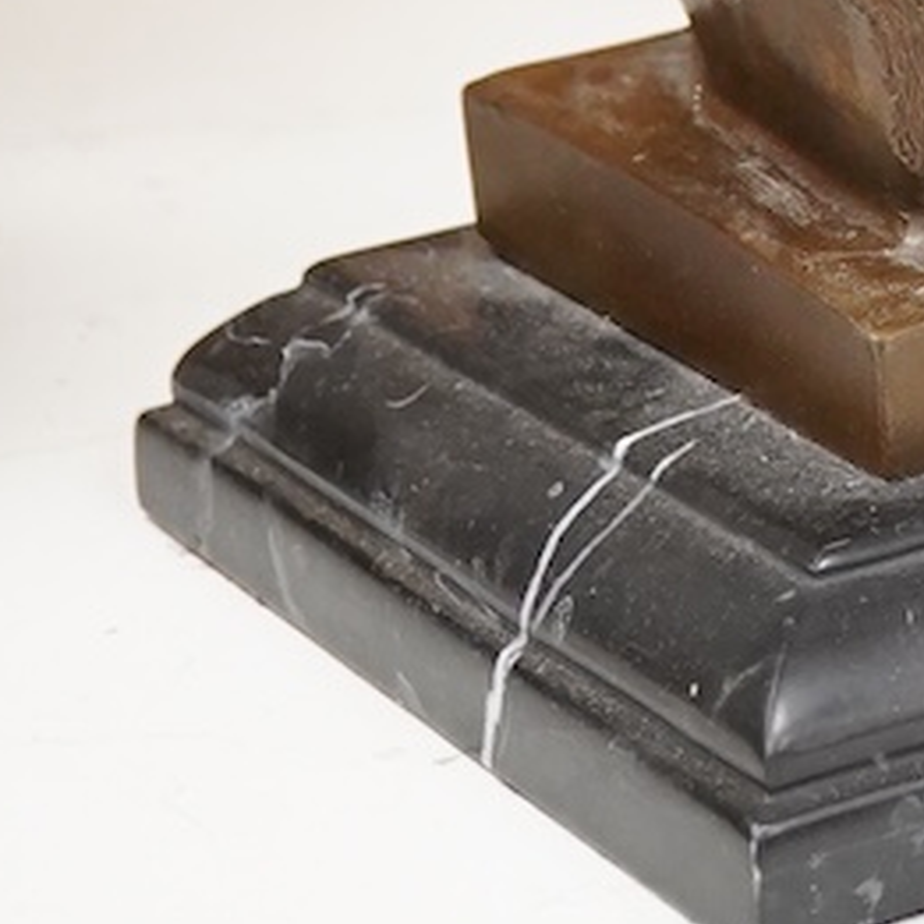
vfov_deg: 10.1
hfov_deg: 10.5
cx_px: 1048
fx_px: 4983
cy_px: -604
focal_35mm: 165
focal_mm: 30
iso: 2500
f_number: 5.6
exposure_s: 1/160
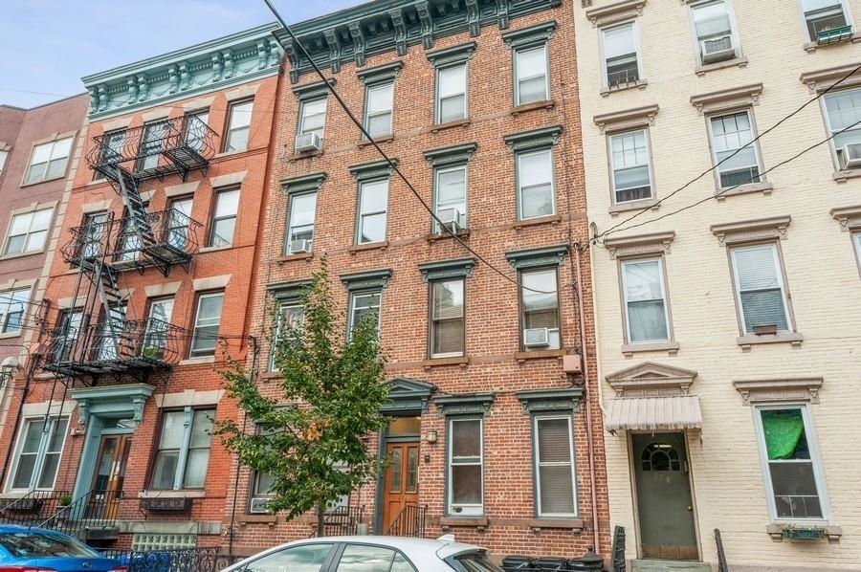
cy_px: 286
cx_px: 430
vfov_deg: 49.5
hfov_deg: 69.4
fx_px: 621
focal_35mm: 26
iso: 200
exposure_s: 1/125
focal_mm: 26
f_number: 11
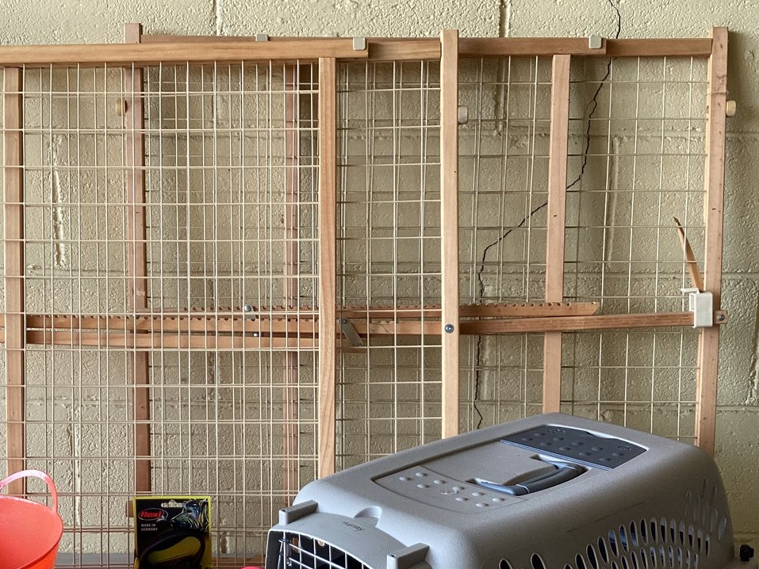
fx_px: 1075
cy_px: 370
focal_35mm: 49
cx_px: 322
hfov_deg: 38.8
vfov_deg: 29.5
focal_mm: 3.3
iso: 32
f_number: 2.4
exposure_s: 1/120
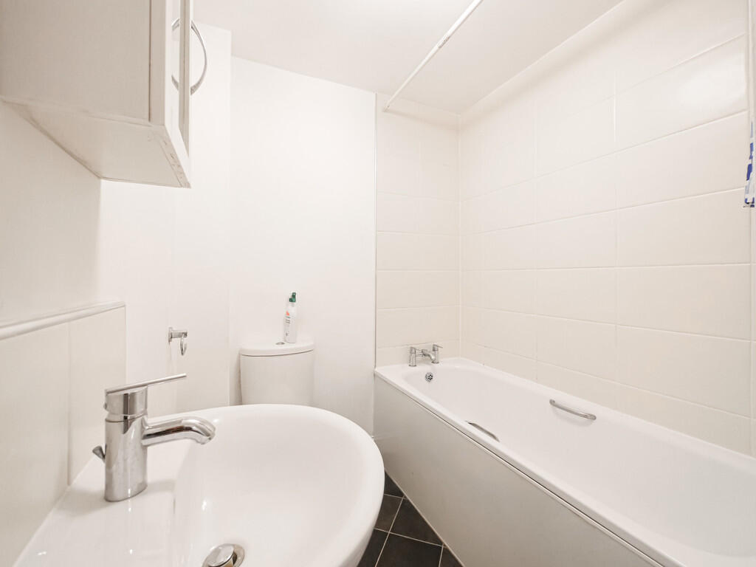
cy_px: 284
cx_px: 378
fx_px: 306
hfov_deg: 102.1
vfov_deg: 85.7
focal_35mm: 14
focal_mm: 7
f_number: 4
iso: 2000
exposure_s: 1/60
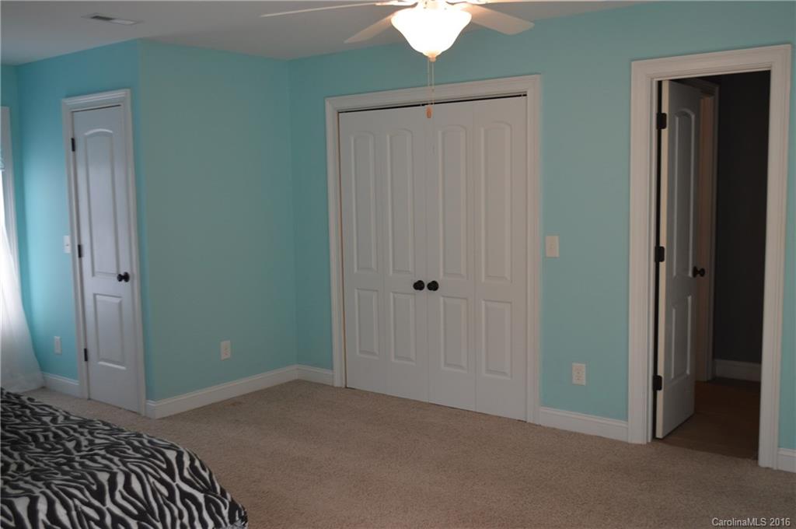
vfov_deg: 36.8
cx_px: 398
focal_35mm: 36
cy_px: 264
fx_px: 795
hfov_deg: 53.2
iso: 400
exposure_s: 1/60
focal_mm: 24
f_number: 4
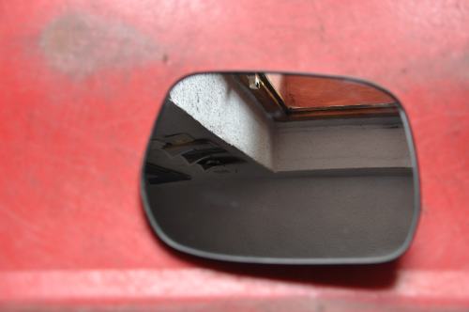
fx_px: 937
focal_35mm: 72
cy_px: 156
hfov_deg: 28.1
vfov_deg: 18.9
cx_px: 234
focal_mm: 48
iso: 1250
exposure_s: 1/30
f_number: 4.8
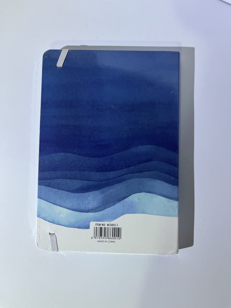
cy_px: 154
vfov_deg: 67.3
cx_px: 116
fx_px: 231
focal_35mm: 26
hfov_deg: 53.1
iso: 125
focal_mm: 5.1
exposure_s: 1/73
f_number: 1.6
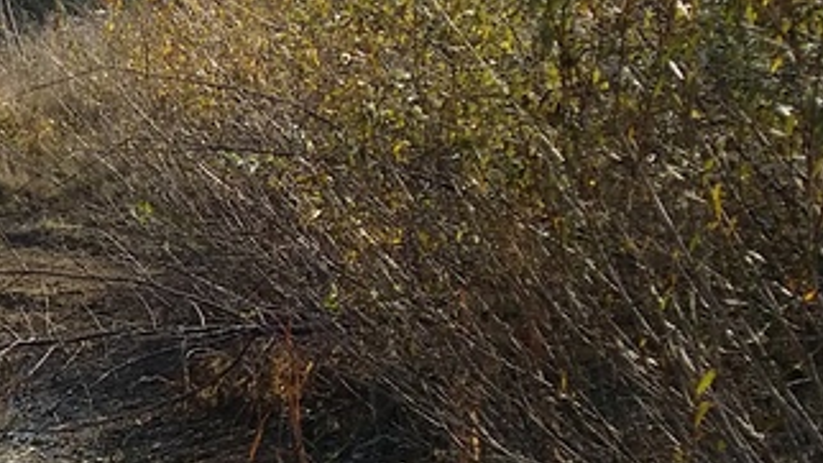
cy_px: 353
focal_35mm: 143
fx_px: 3120
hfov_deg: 13.0
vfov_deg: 8.5
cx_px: -846
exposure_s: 1/786
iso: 50
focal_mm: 4.13
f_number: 2.2
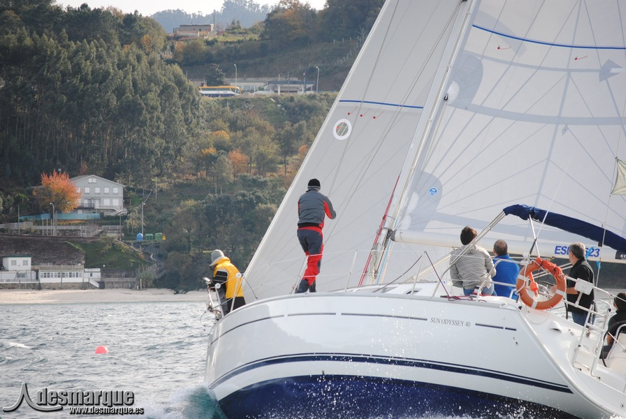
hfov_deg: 11.0
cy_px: 210
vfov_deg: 7.3
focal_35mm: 188
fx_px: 3265
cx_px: 313
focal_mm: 125
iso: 200
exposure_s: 1/500
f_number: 5.6
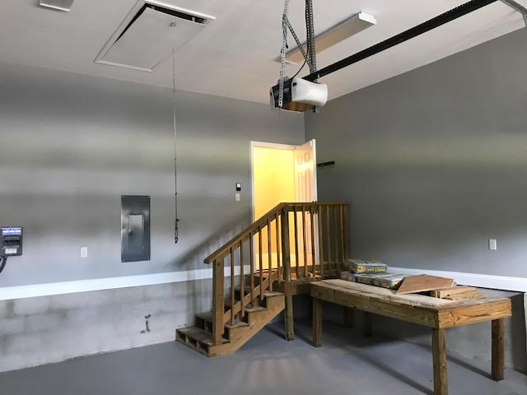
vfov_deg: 49.7
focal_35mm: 28
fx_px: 426
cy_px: 198
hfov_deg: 63.4
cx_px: 264
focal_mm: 3.99
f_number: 1.8
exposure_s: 1/12
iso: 100
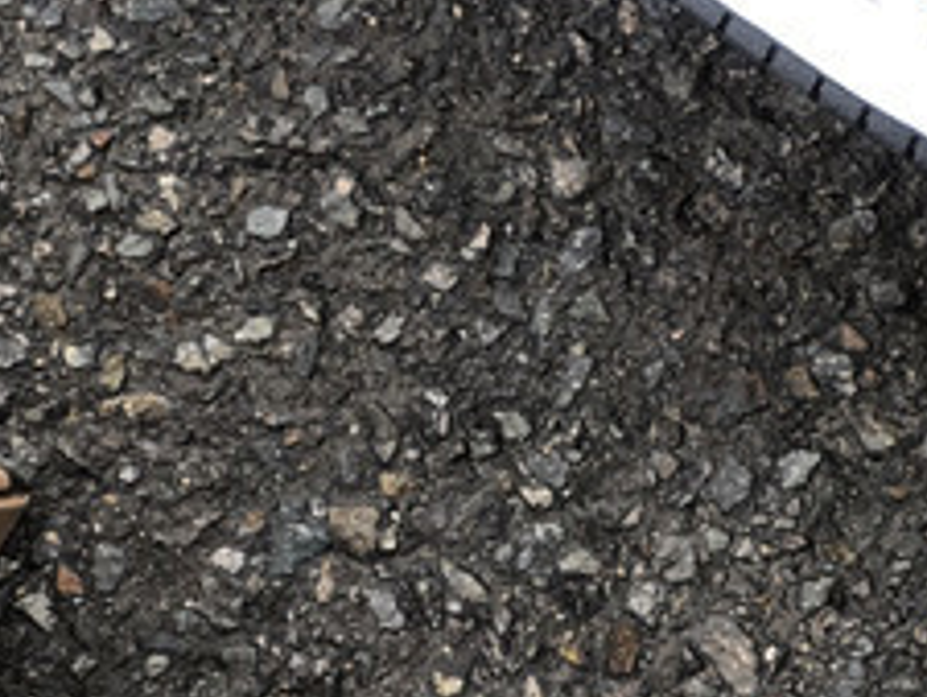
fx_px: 4582
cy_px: -27
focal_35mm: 171
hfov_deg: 11.1
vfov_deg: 8.6
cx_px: 1384
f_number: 2.4
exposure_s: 1/60
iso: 25
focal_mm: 6
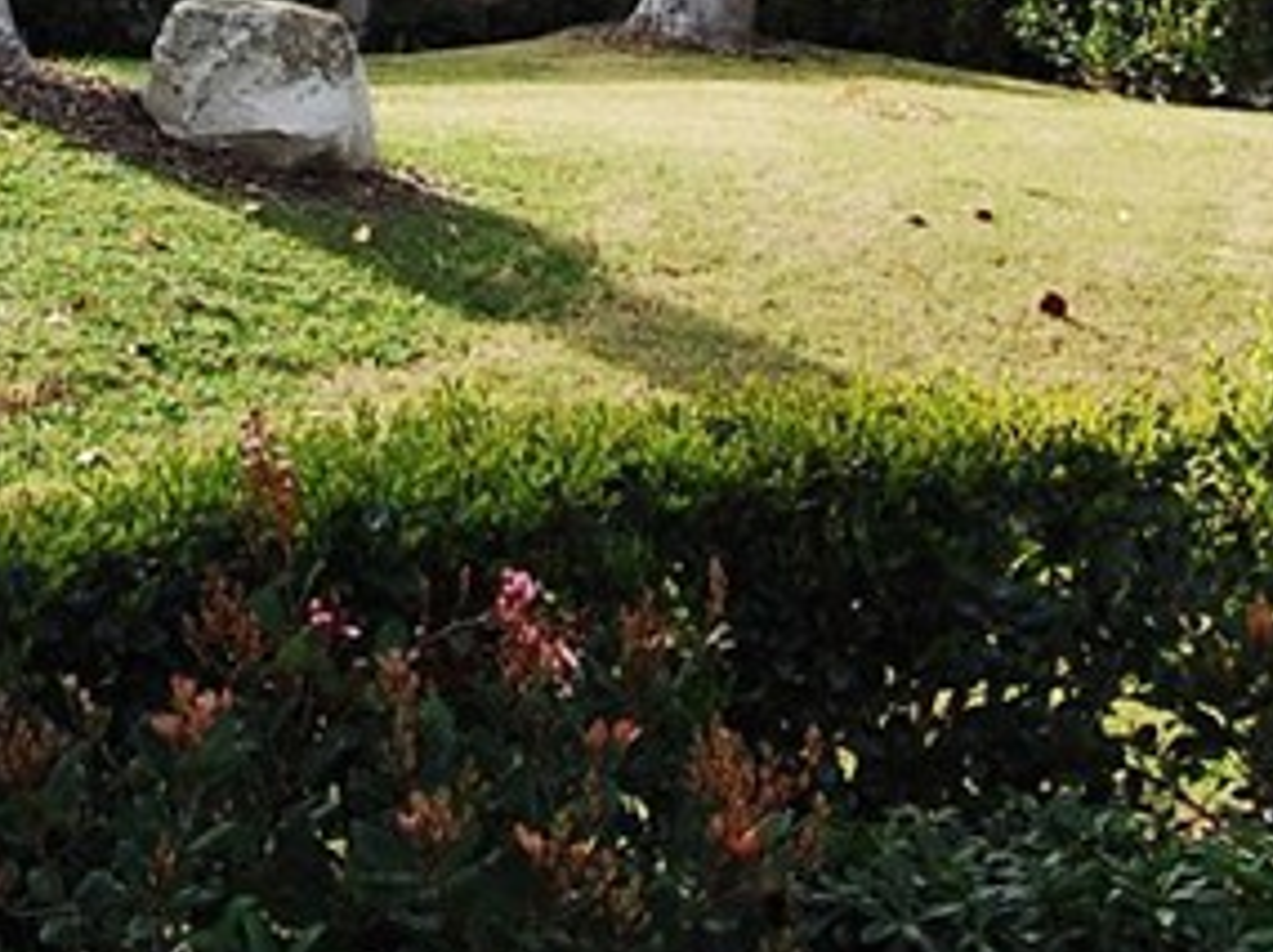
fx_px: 4187
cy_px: -329
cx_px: -80
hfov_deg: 16.8
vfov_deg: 12.5
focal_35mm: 114
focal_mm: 22
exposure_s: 1/640
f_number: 5
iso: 400
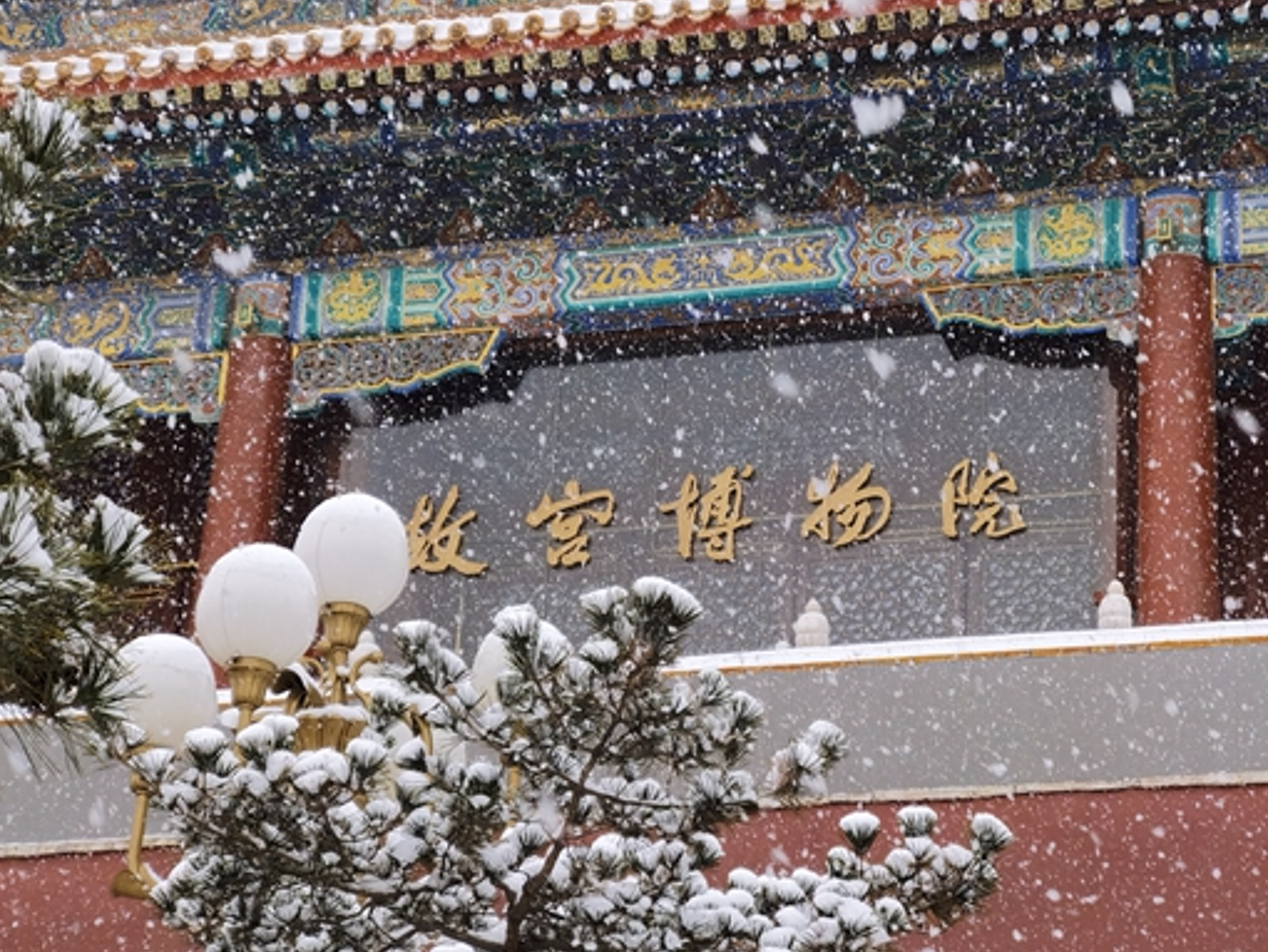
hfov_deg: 15.5
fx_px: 4654
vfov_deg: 11.7
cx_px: 741
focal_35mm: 127
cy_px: 383
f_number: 2.4
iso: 50
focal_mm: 7.48
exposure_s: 1/197
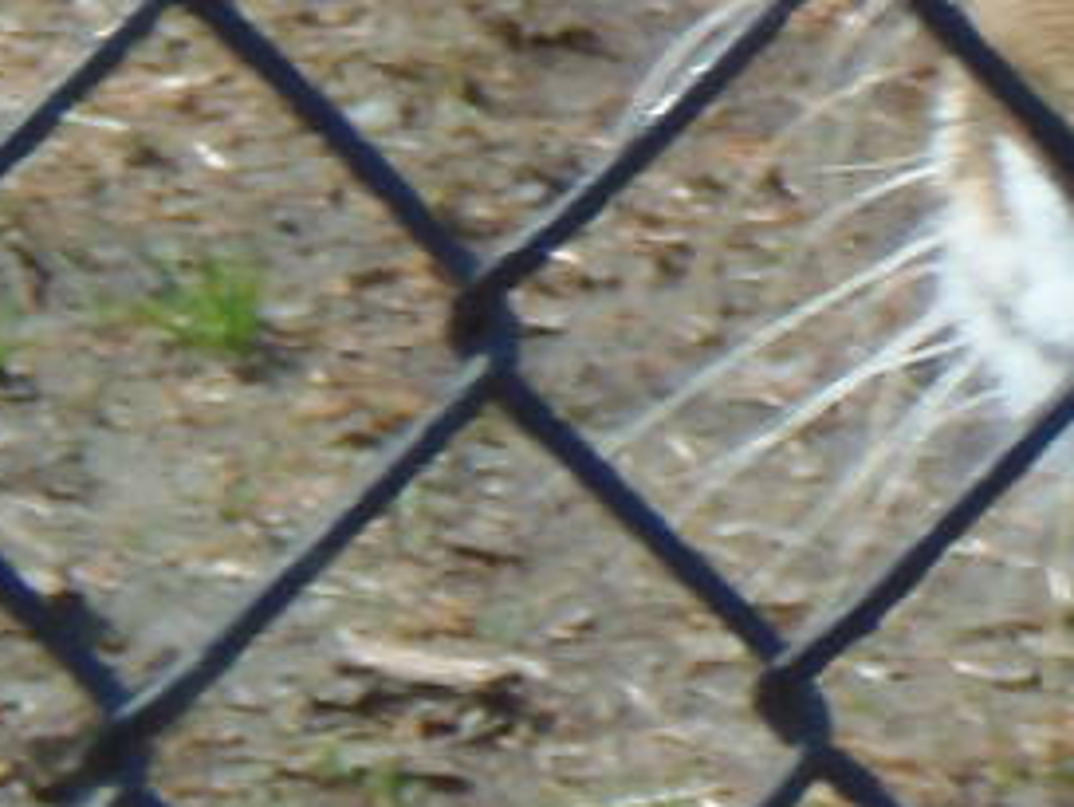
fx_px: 28929
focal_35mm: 932
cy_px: -787
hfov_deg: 2.1
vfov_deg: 1.6
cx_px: 3120
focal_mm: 29.4
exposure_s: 1/200
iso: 64
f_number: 4.8
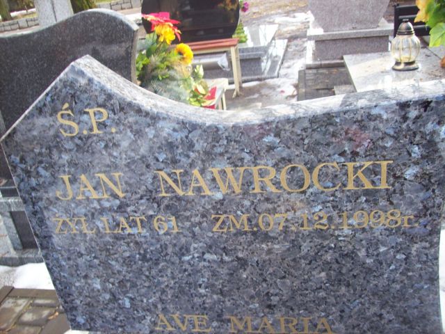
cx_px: 222
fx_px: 463
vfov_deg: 39.7
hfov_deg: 51.4
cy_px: 167
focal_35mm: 36
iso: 80
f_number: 2.7
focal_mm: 6
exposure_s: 1/64
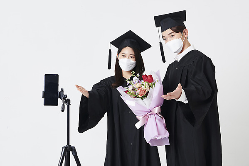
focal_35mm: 70
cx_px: 124
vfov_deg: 19.5
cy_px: 83
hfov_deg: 28.8
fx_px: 484
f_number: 13
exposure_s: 1/125
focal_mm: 70
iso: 100
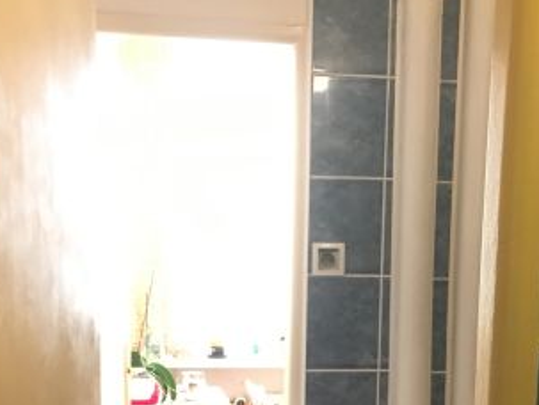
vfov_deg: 21.8
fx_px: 1013
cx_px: 294
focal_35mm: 65
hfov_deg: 29.8
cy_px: 410
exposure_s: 1/25
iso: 200
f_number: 2.2
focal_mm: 4.15
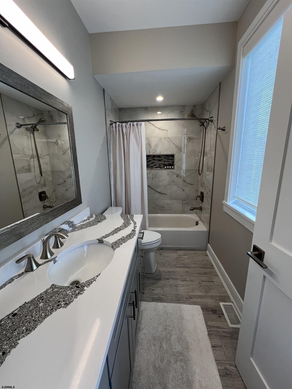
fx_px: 146
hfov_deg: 89.9
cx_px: 146
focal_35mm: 13
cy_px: 194
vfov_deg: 106.2
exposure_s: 1/120
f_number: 1.8
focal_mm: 1.57
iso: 125
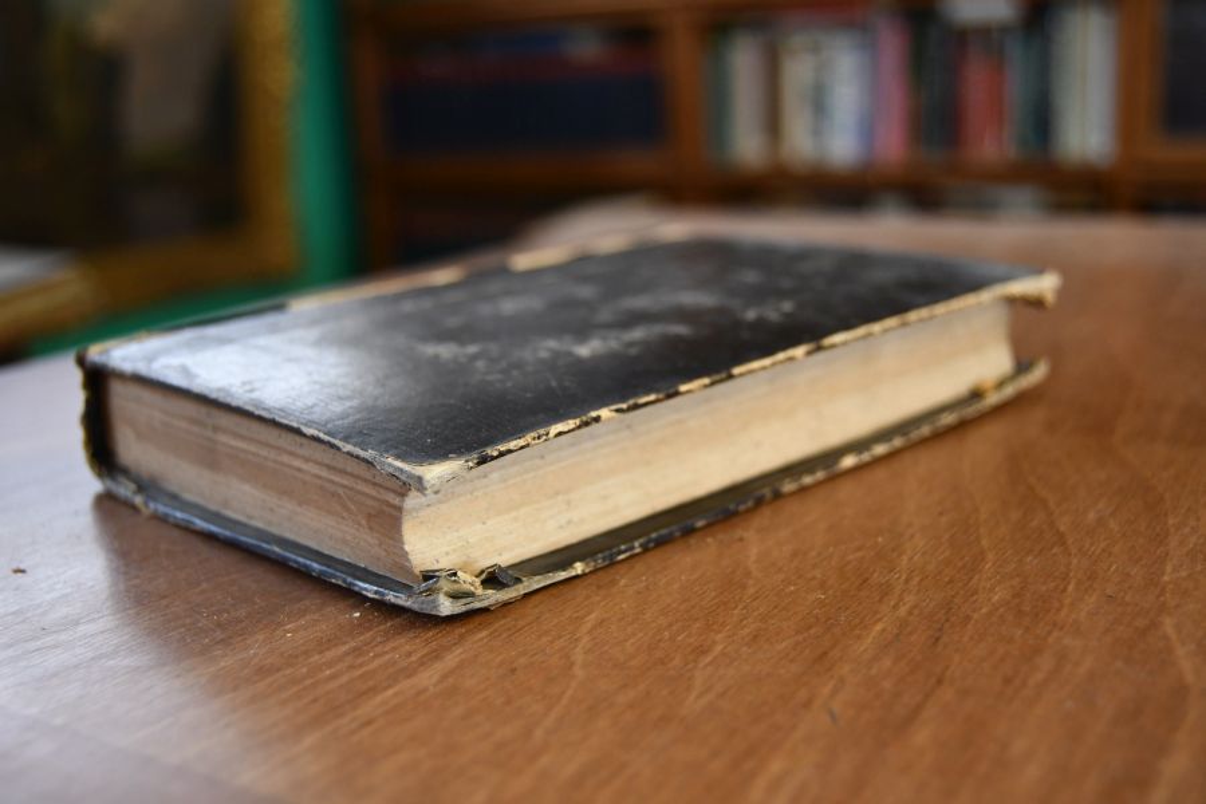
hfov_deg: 43.6
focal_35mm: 45
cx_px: 603
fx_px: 1507
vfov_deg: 29.9
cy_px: 402
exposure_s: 1/125
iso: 1100
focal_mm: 30
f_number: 4.2
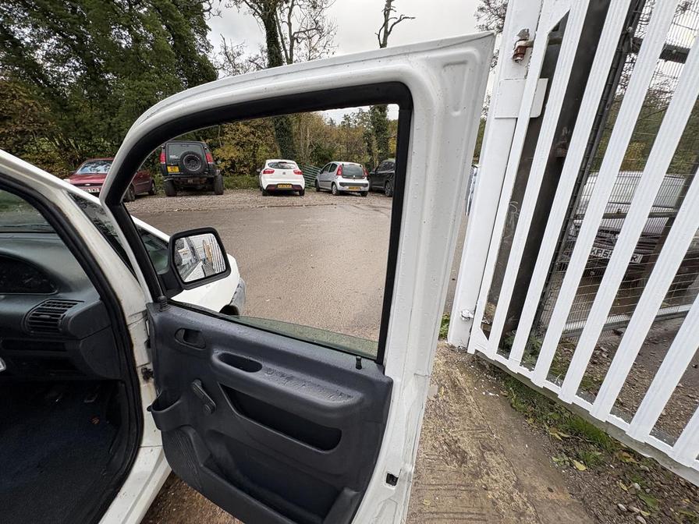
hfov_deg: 102.1
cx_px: 350
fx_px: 283
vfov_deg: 85.7
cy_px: 262
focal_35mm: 14
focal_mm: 2.22
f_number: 2.2
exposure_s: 1/99
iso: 50
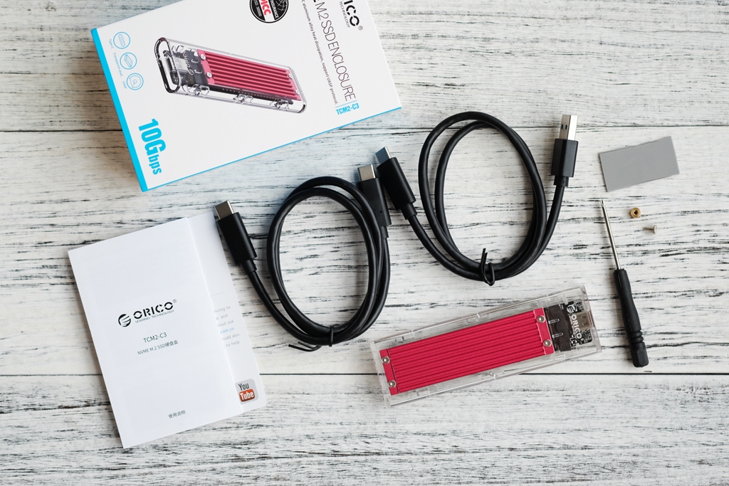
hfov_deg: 22.6
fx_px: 1823
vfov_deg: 15.2
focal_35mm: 90
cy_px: 243
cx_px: 364
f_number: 4
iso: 500
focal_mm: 60
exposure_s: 1/180
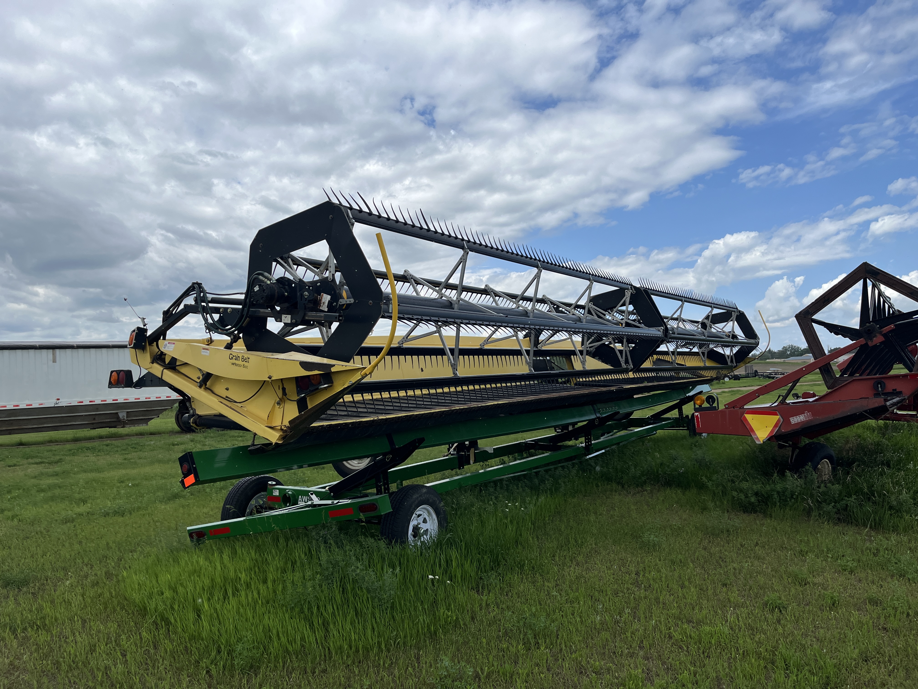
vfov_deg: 53.1
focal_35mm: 26
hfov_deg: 67.3
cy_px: 344
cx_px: 459
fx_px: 690
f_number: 1.6
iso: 50
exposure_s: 1/3745
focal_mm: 5.1
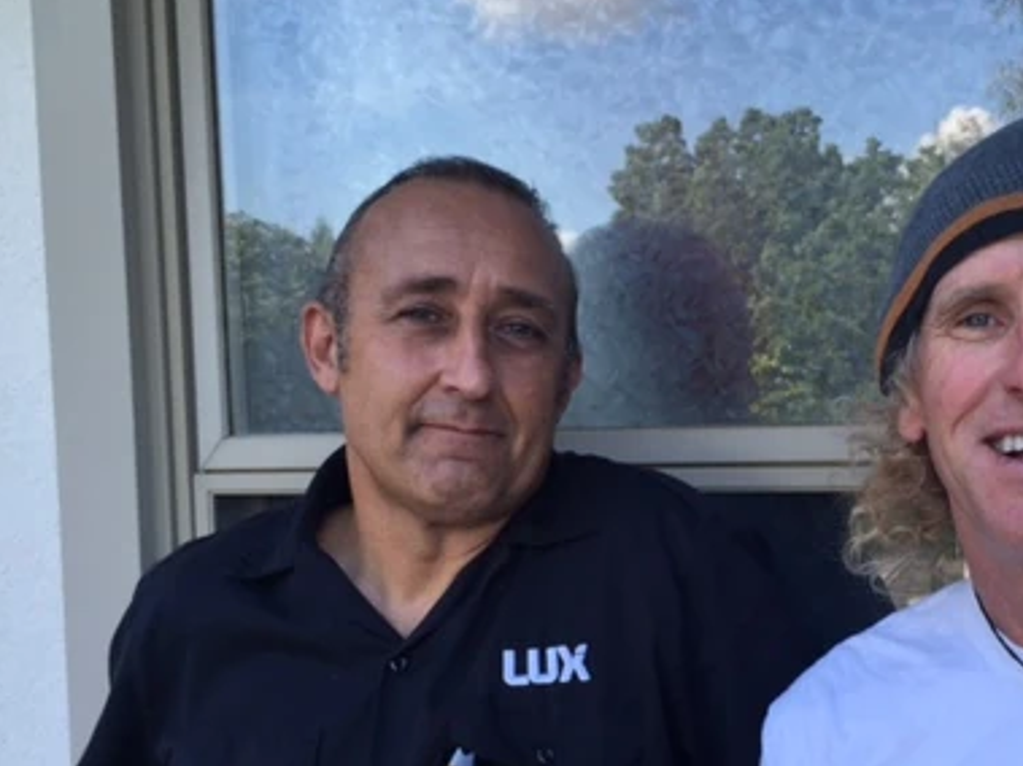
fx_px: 1448
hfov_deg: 38.5
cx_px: 683
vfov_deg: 29.3
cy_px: 553
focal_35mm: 49
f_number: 2.2
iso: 32
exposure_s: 1/220
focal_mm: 4.15
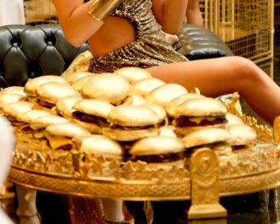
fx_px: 1309
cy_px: 25
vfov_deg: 9.7
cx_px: 86
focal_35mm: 158
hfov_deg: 12.2
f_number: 4
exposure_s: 1/125
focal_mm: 48.4
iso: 1250
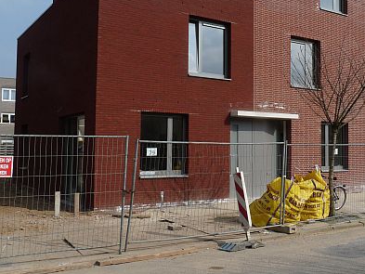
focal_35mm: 44
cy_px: 128
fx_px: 464
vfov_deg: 32.9
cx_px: 296
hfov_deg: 41.0
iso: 100
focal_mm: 4.8
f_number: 6.3
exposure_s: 1/400
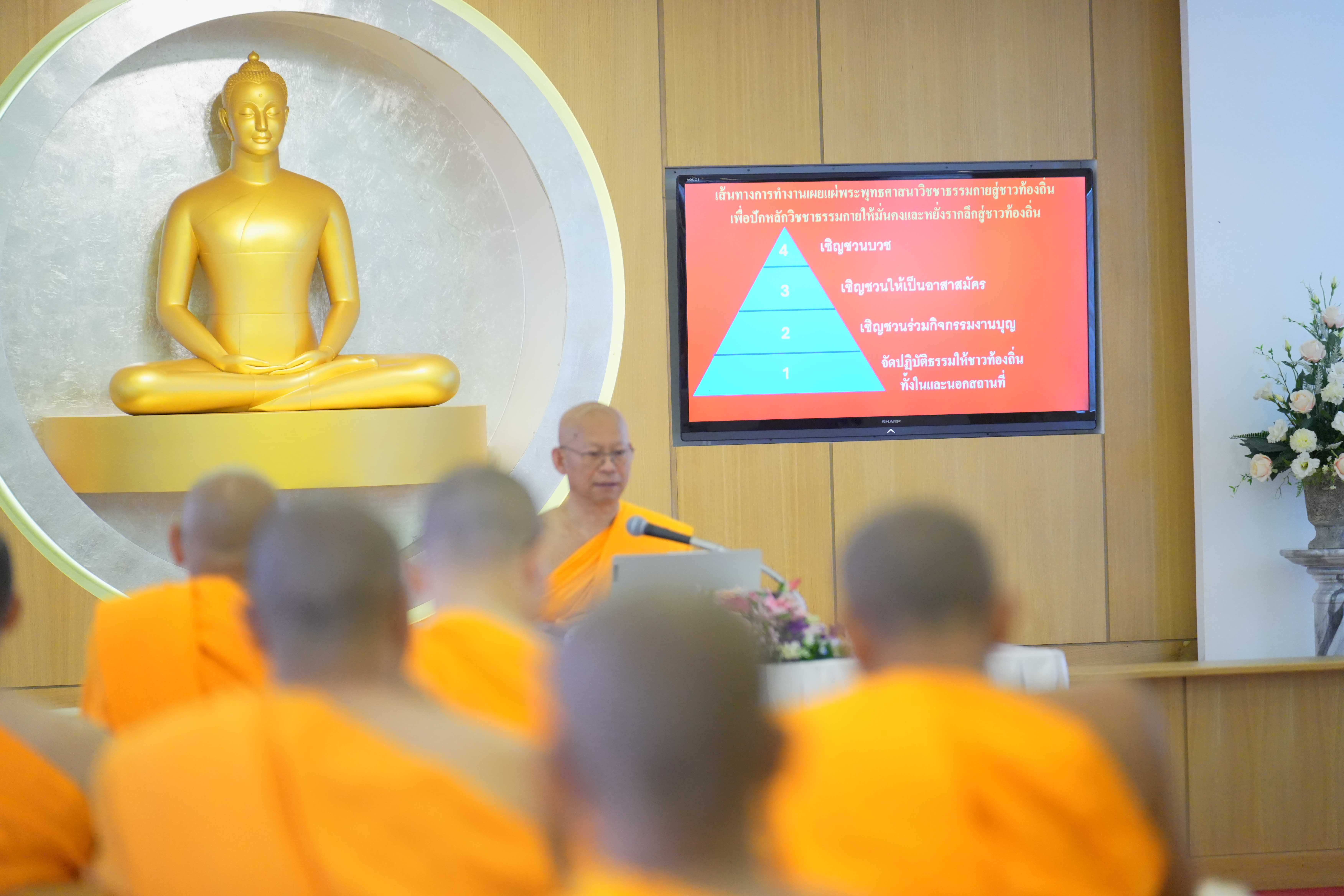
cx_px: 672
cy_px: 448
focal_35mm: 150
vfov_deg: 9.1
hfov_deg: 13.7
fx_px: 5600
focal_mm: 150
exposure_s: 1/250
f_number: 2.8
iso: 5000
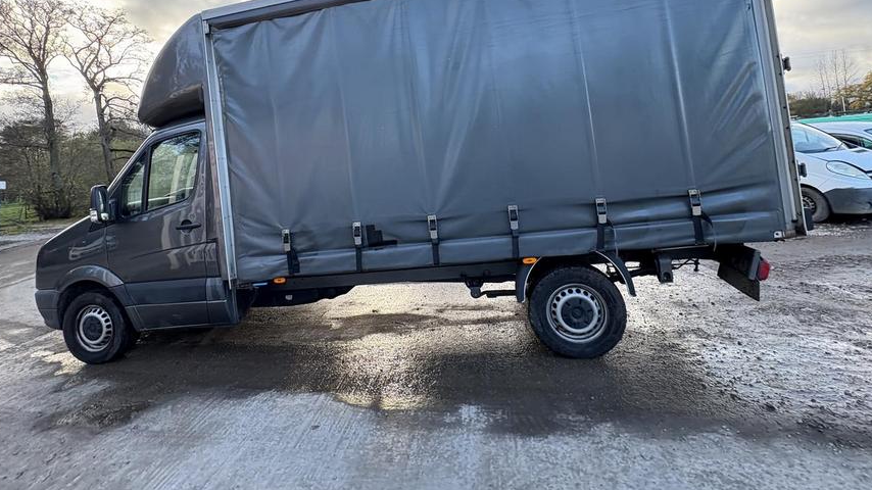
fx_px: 370
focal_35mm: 16
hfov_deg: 99.4
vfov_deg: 65.0
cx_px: 426
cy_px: 156
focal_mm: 2.22
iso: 64
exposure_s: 1/99
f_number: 2.2
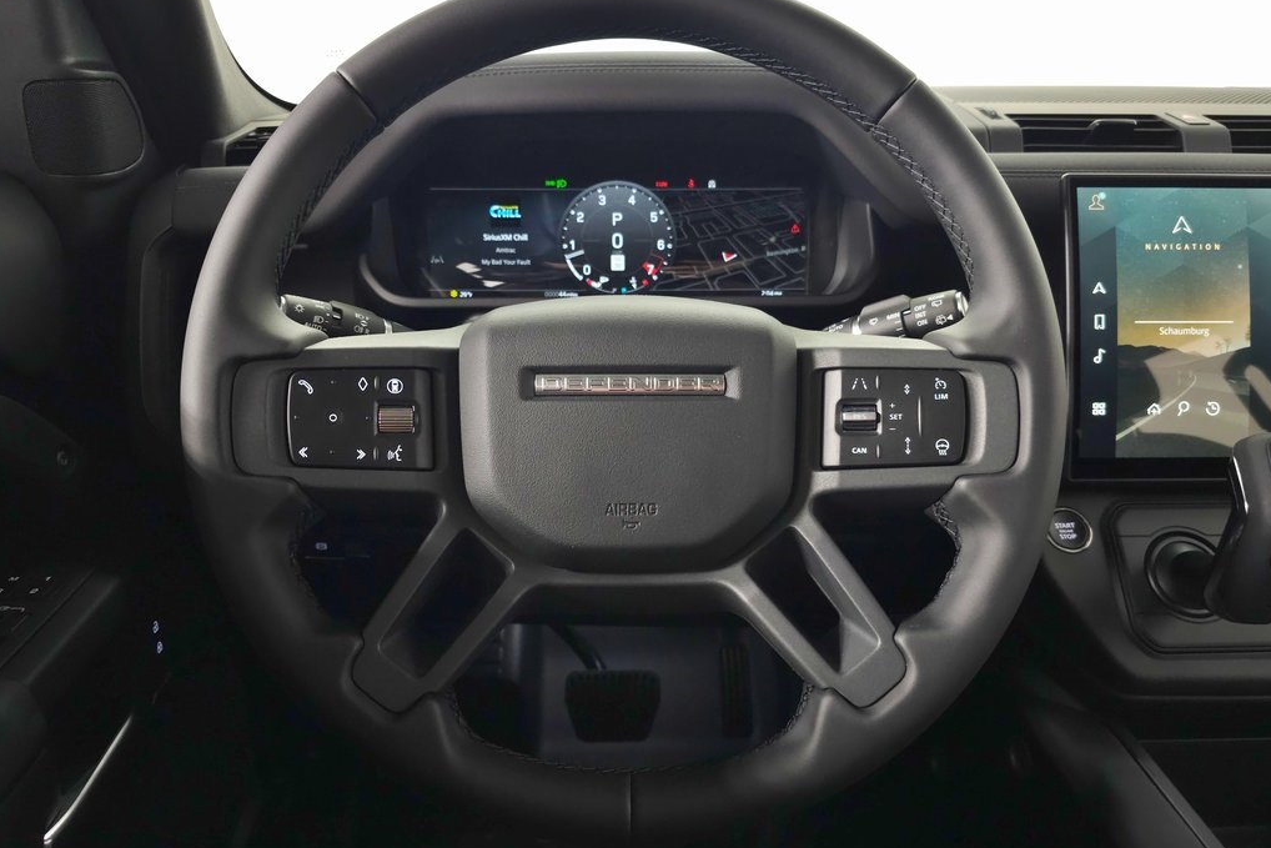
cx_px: 634
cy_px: 423
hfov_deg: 73.7
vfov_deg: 53.1
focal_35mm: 24
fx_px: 847
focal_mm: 6.3
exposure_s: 1/60
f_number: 1.7
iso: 200
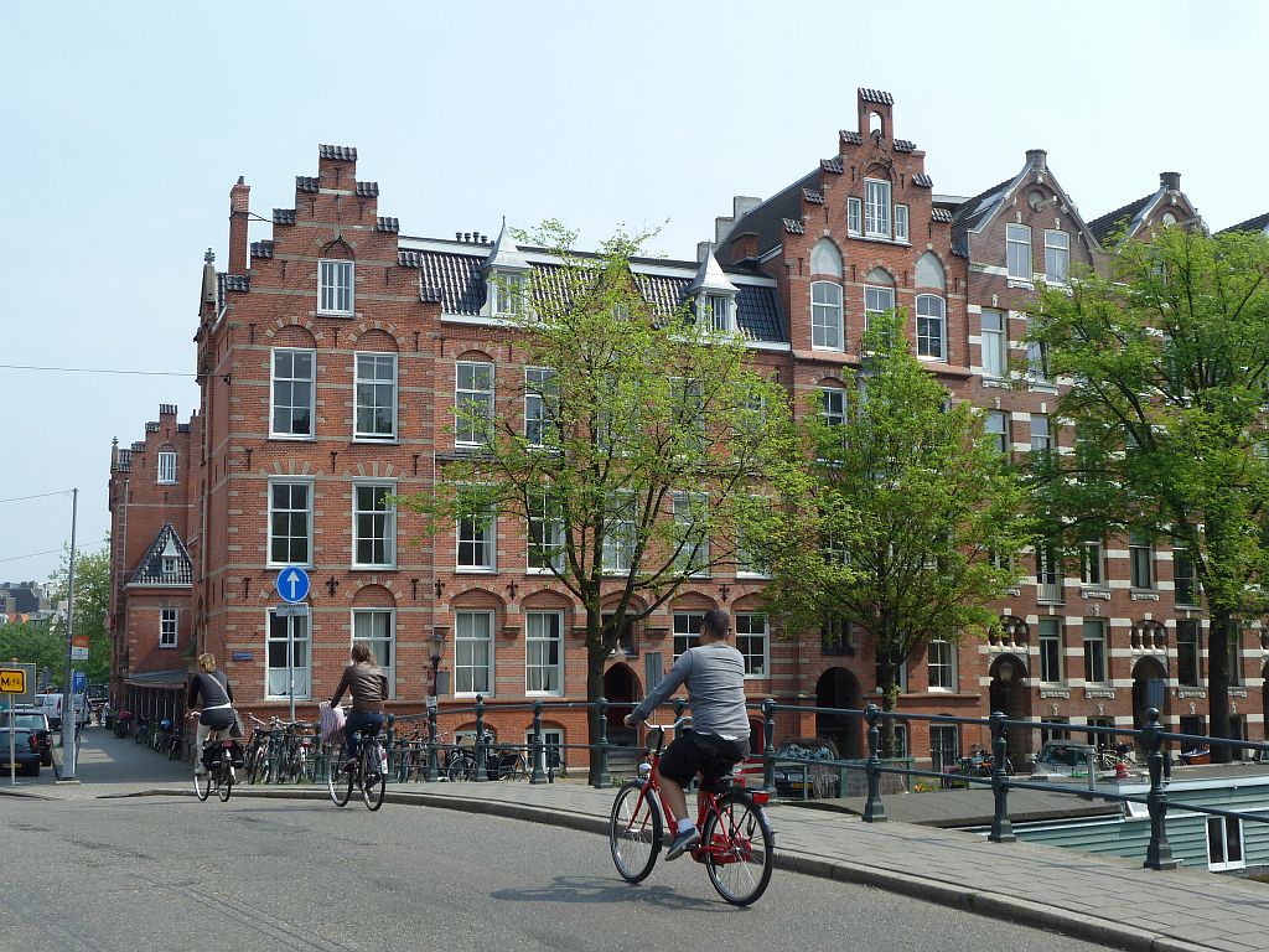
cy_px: 476
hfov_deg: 39.7
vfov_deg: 30.3
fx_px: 1760
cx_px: 634
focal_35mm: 48
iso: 80
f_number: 4
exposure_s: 1/400
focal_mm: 7.9
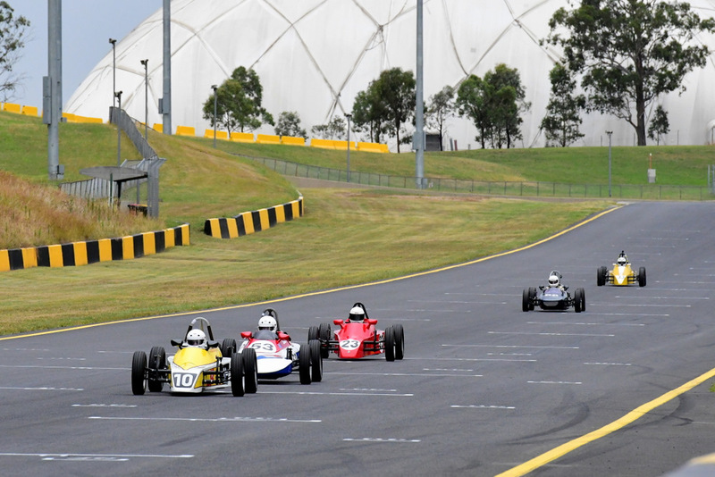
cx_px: 358
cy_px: 238
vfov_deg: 4.6
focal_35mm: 300
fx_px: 5960
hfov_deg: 6.9
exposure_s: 1/640
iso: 2500
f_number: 10
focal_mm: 200
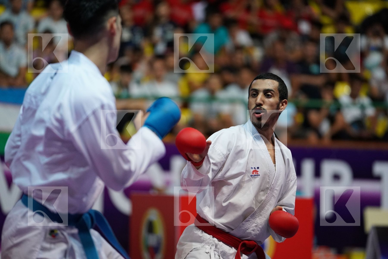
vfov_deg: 7.2
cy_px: 130
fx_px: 2069
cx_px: 194
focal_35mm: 192
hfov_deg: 10.7
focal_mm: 192
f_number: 2.8
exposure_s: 1/1000
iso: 4000
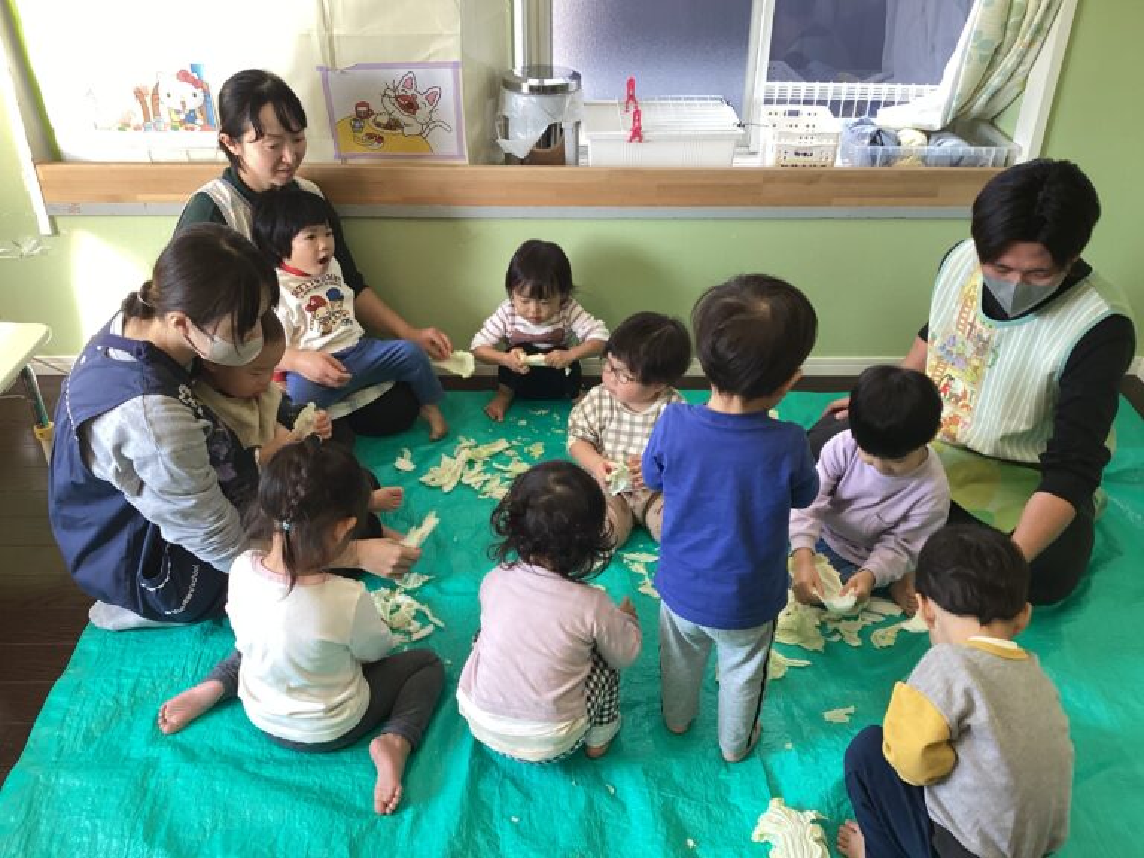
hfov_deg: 58.4
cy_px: 429
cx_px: 572
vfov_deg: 45.4
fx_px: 1024
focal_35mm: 31
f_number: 2.4
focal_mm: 3.3
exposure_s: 1/100
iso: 80
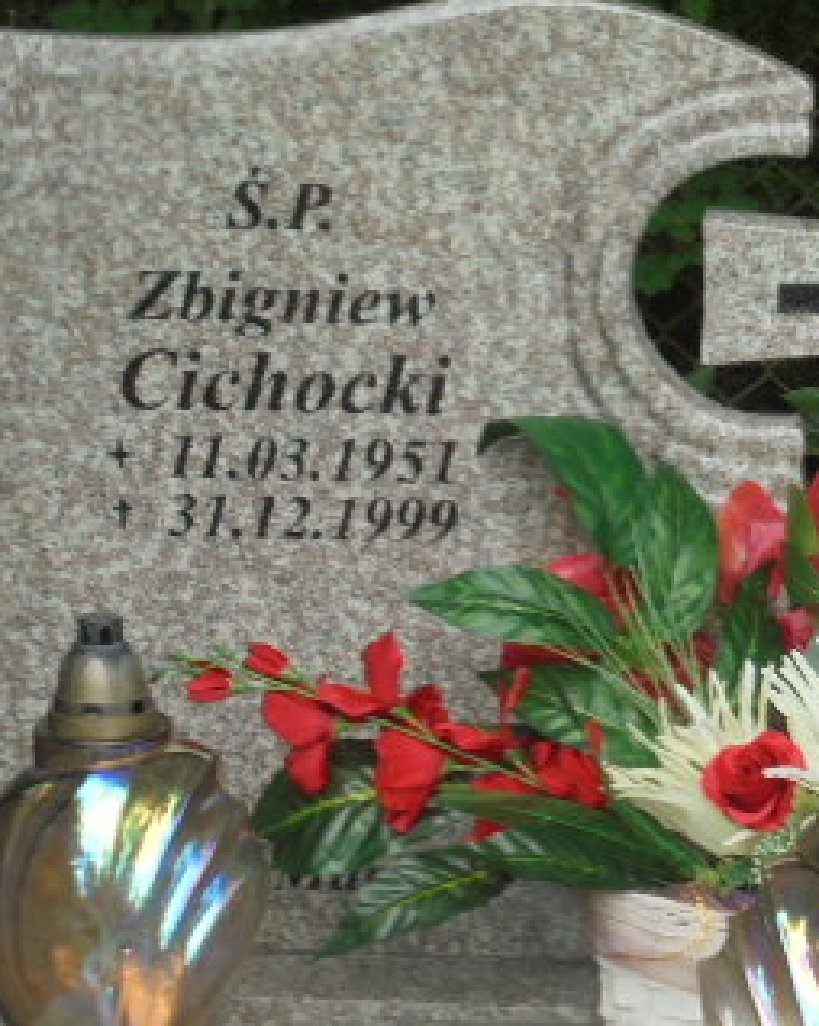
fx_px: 3336
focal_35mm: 110
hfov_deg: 13.8
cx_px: 861
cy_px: 629
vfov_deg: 17.5
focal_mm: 10.1
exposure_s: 1/60
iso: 100
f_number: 5.2
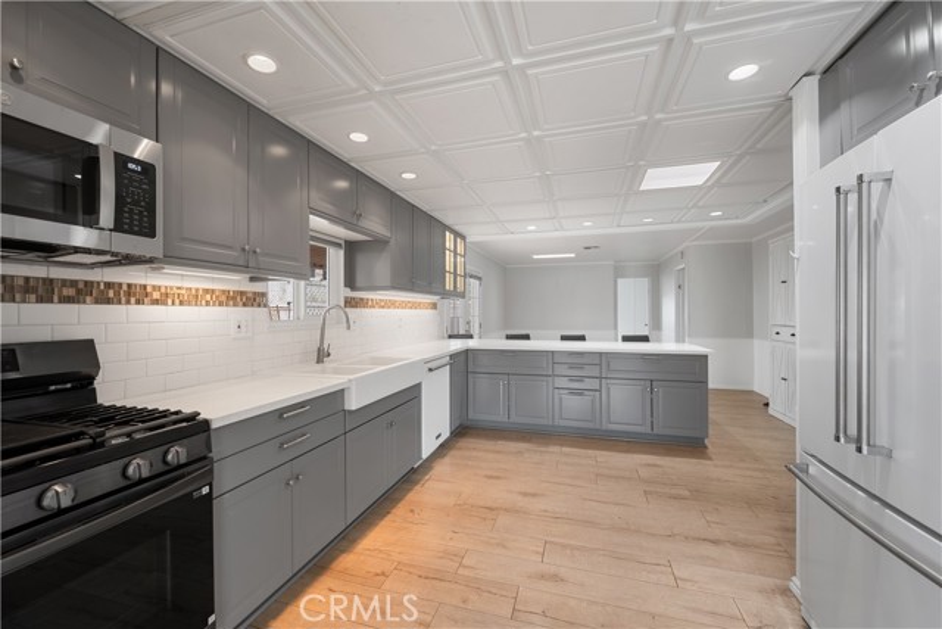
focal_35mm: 14
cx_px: 471
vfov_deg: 81.2
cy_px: 314
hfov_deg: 104.2
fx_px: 366
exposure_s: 1/2
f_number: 8
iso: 100
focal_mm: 14
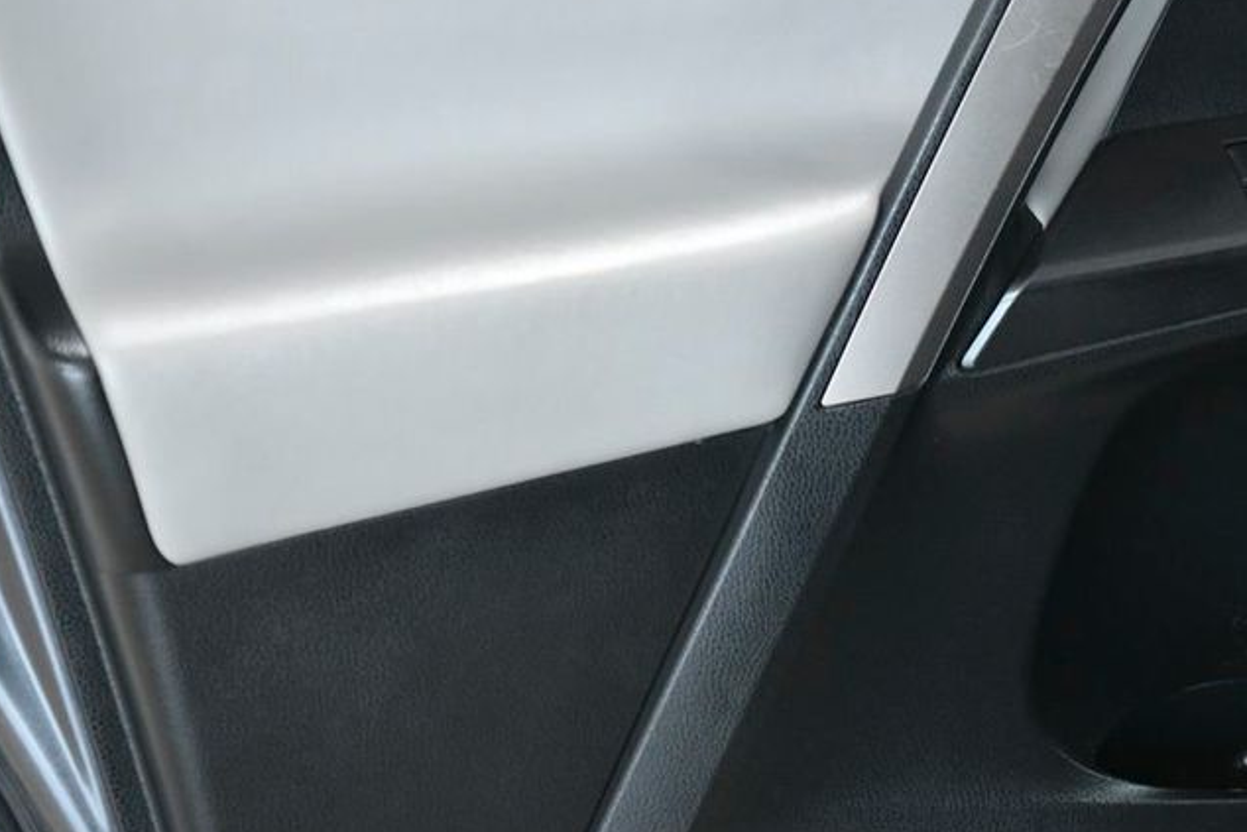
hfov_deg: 19.3
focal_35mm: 105
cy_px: 204
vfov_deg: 13.0
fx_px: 3638
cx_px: 981
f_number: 3.5
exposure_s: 1/400
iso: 2500
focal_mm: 65
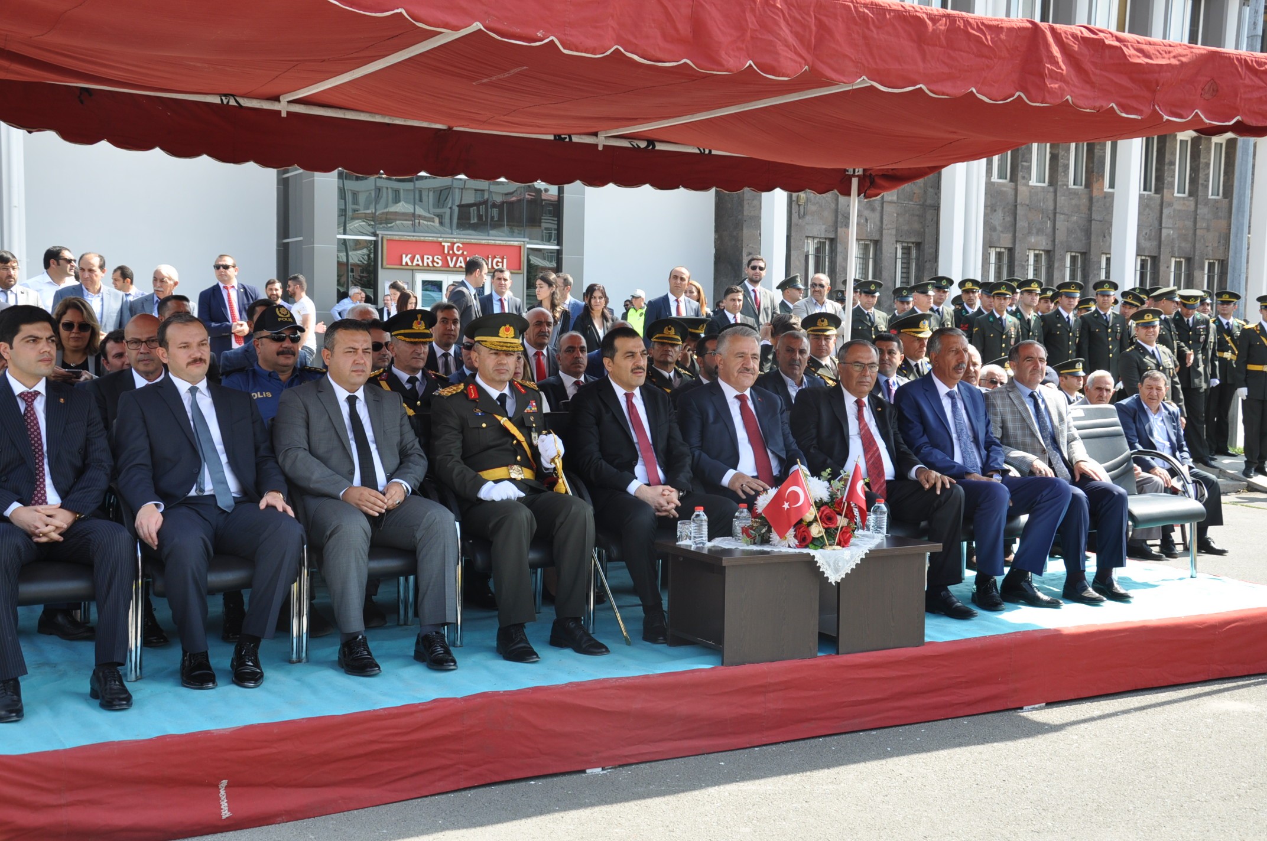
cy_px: 420
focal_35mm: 39
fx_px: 1371
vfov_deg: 34.1
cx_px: 634
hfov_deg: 49.6
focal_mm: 26
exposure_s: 1/160
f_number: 6.3
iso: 200
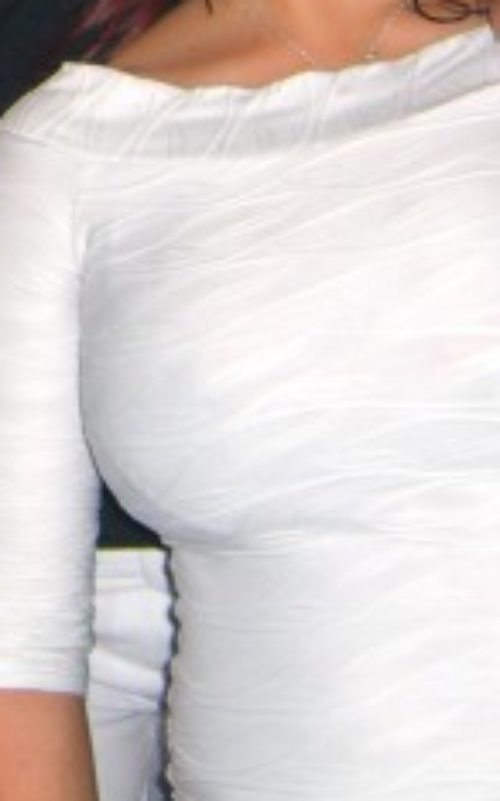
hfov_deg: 9.2
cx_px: -260
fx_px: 3012
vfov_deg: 14.6
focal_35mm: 138
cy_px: -181
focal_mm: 7.9
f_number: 2.8
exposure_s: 1/60
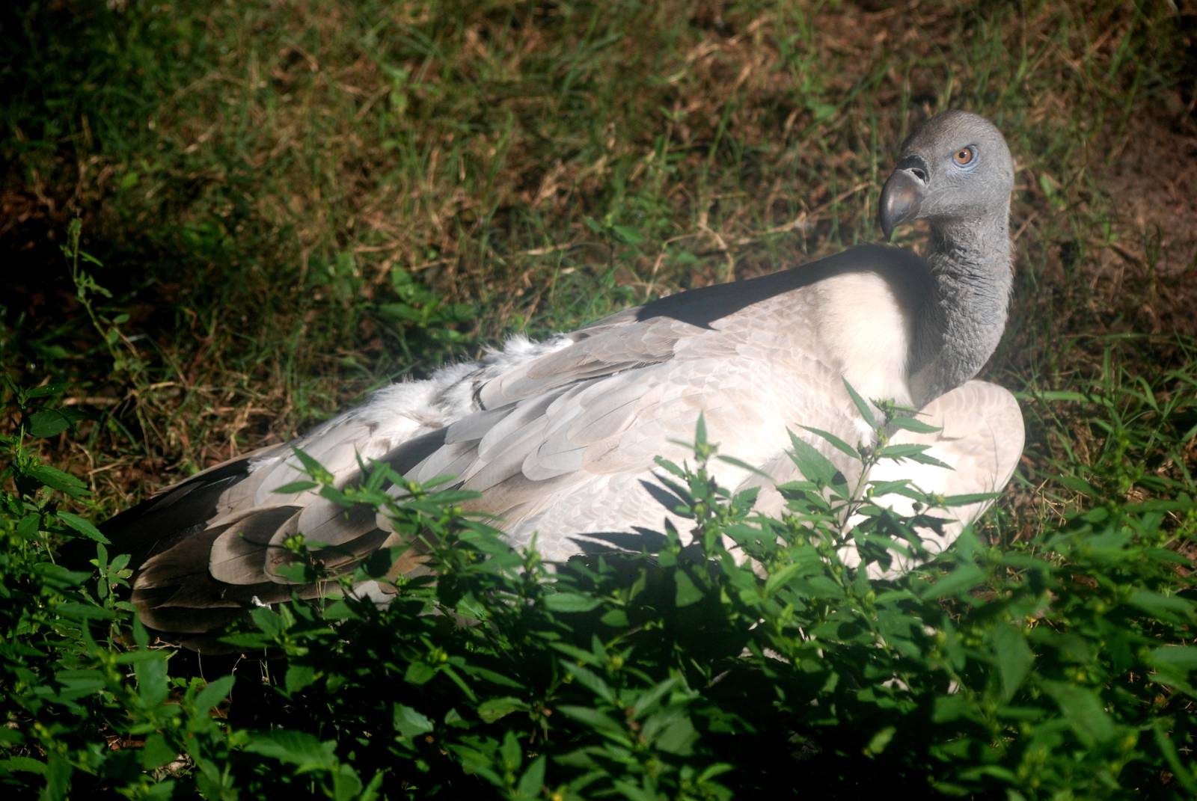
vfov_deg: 6.1
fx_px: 7490
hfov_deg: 9.1
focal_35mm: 225
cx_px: 598
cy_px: 400
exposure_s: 1/1600
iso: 400
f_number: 5
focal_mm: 150
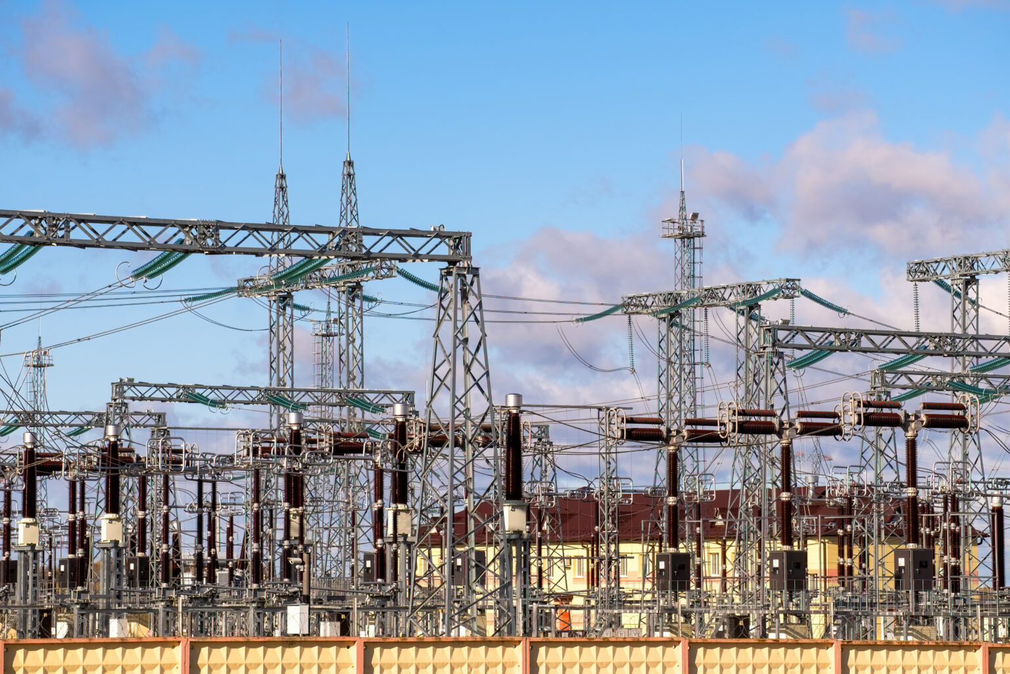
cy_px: 337
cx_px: 505
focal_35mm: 143
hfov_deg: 14.3
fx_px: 4012
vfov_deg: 9.6
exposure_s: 1/550
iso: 200
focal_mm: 95.4
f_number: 8
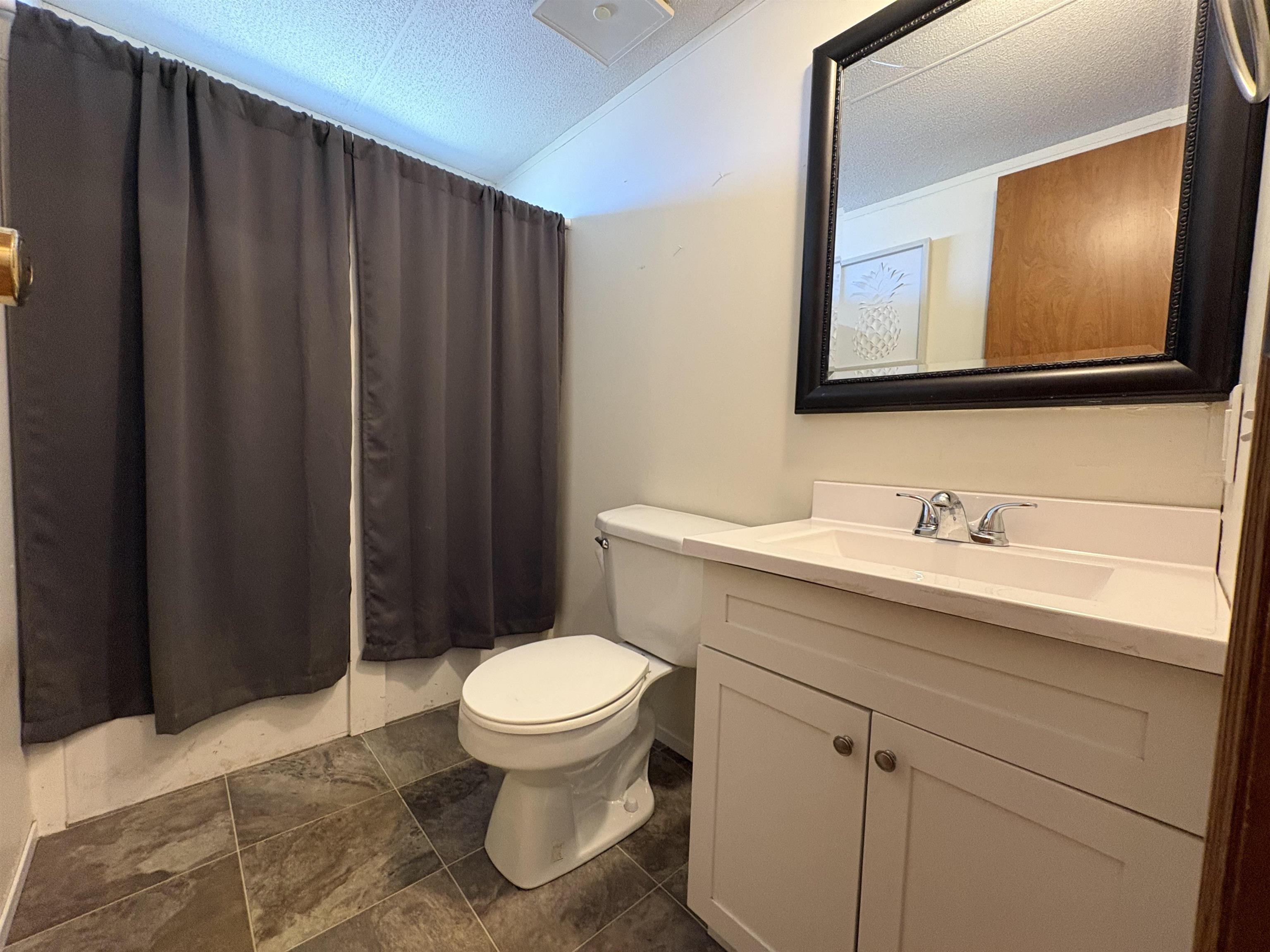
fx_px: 514
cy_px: 476
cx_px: 635
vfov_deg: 85.7
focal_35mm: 14
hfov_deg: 102.1
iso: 400
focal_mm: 2.22
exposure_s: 1/60
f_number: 2.2
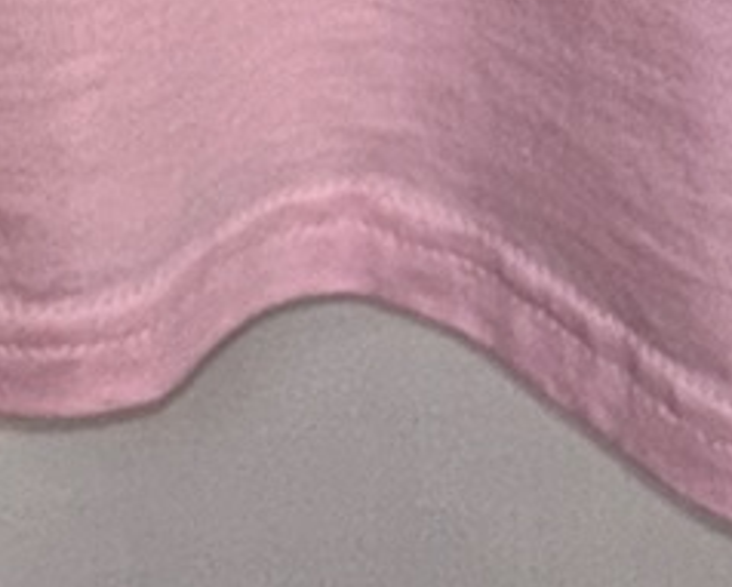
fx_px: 4729
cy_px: -1893
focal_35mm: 218
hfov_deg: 8.8
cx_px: 218
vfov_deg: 5.9
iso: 64
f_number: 1.6
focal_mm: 5.96
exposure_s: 1/51
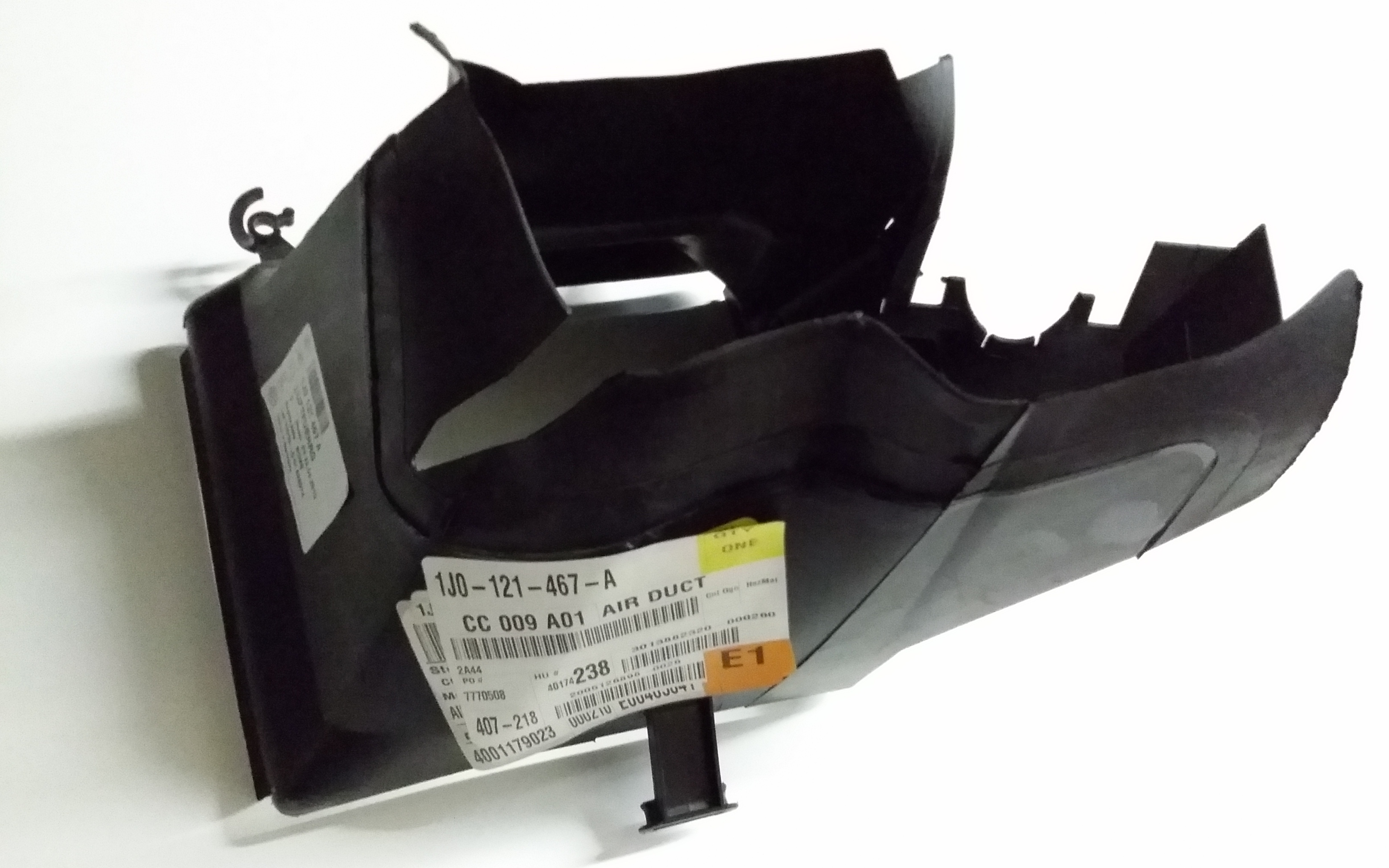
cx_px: 694
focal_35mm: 34
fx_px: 1287
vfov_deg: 37.2
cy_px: 488
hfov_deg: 56.7
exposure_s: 1/15
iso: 800
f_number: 2.4
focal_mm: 3.4
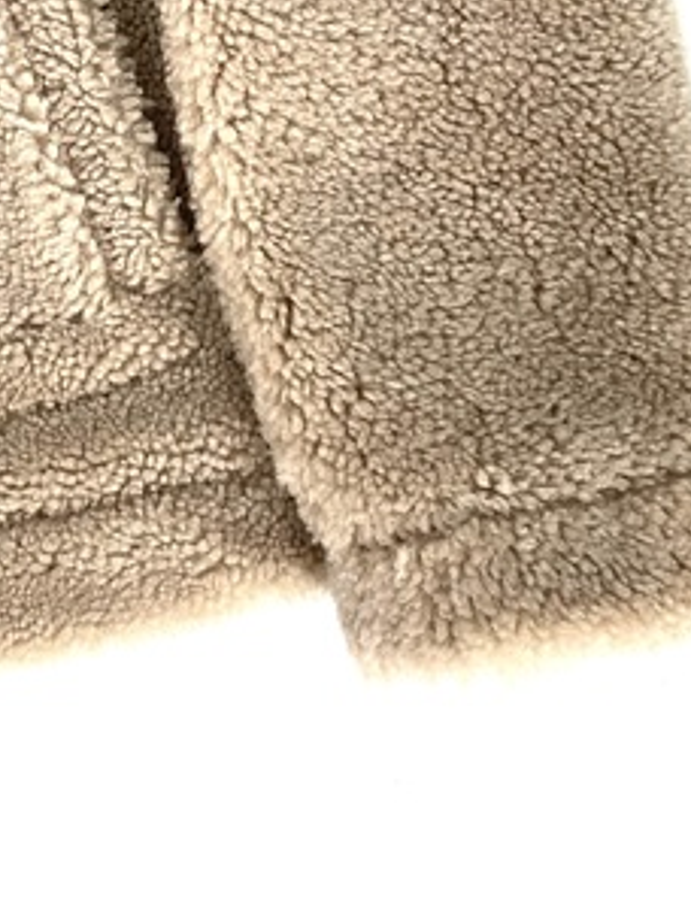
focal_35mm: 61
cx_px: 176
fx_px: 1624
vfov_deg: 30.5
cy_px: 124
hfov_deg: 23.8
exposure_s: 1/120
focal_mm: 3
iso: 25
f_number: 1.8
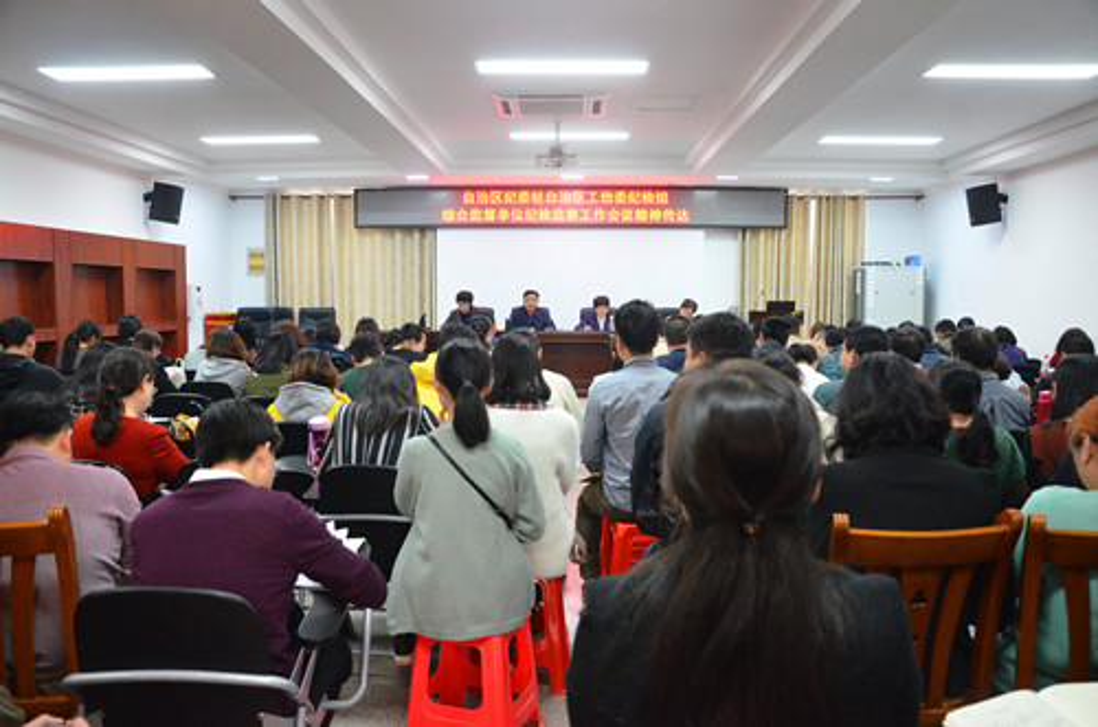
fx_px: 822
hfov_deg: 67.5
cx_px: 549
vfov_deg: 47.7
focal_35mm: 27
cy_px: 364
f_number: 4
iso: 3200
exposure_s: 1/60
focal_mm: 18
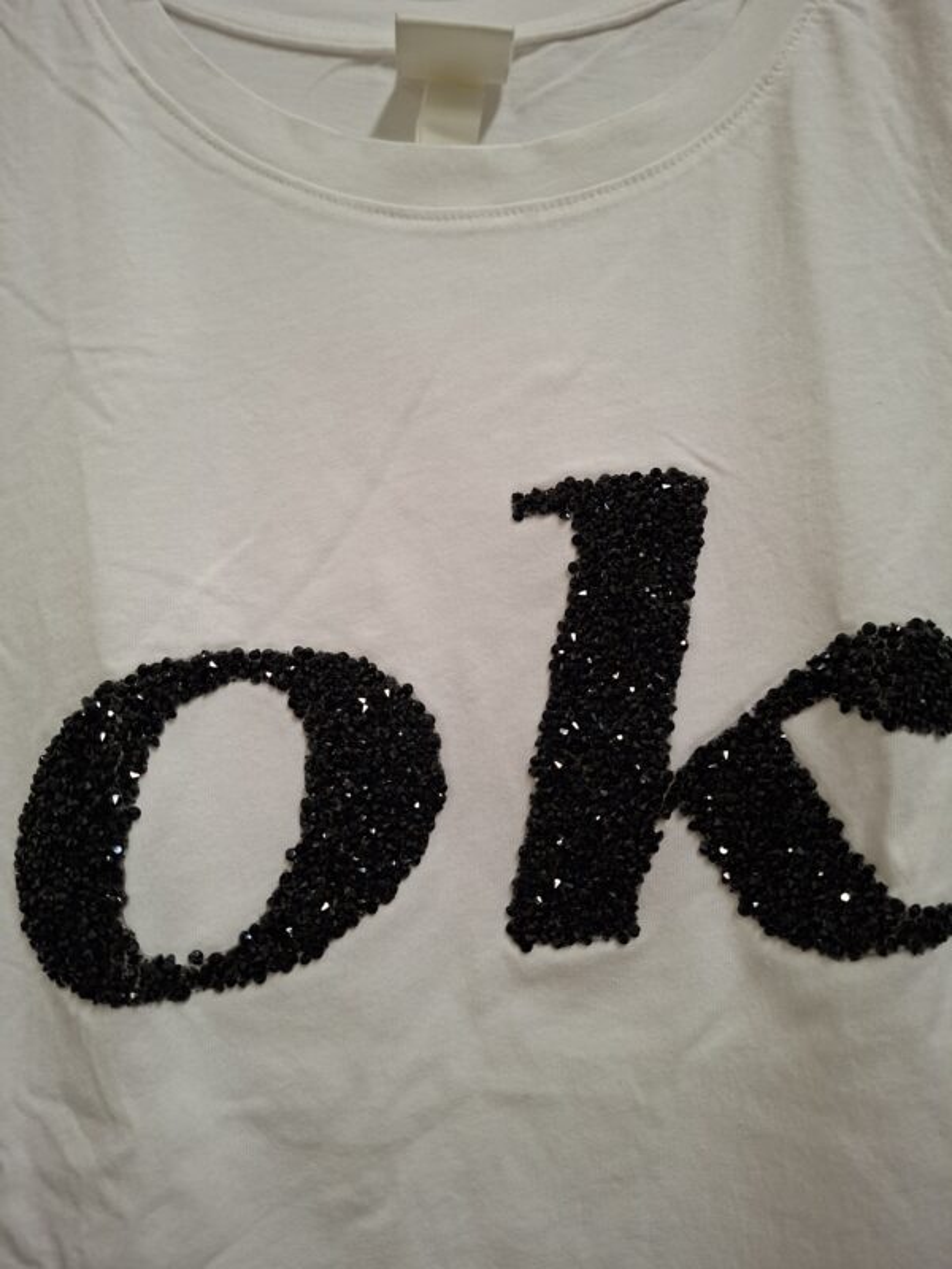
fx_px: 843
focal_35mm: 23
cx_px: 476
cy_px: 634
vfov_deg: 73.9
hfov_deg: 58.9
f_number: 1.8
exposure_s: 1/33
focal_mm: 5.54
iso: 400
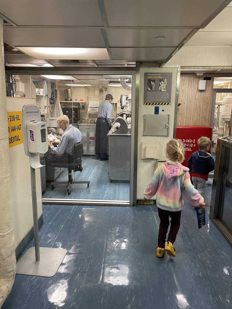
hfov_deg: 53.1
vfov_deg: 67.3
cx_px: 116
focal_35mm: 26
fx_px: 232
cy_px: 154
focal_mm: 4.2
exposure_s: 1/60
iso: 160
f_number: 1.6
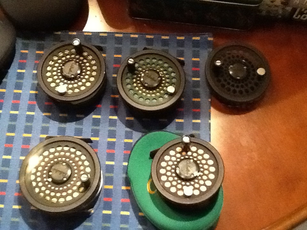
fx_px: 390
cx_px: 154
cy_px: 115
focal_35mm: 44
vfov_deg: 32.9
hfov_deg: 42.9
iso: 640
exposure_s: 1/15
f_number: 2.4
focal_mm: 2.03
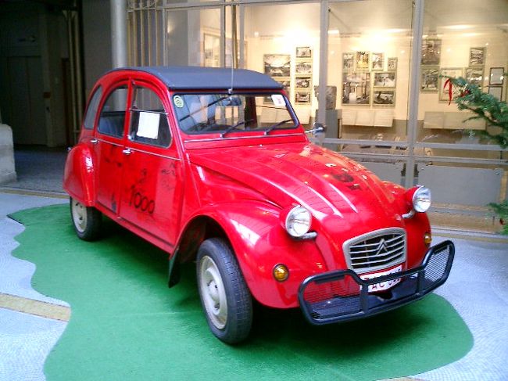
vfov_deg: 39.6
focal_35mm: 36
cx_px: 254
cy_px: 190
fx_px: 528
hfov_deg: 51.4
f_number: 3.2
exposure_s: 1/8
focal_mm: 7.5
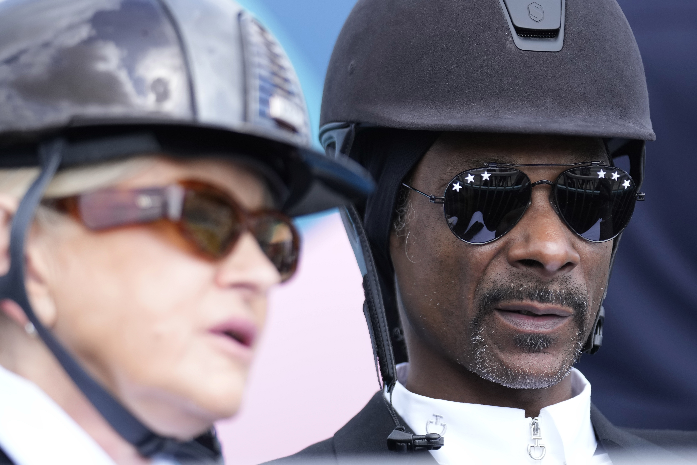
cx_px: 348
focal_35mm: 199
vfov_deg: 6.9
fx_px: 3853
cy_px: 232
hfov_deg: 10.3
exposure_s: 1/3200
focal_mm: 133
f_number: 2.8
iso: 640
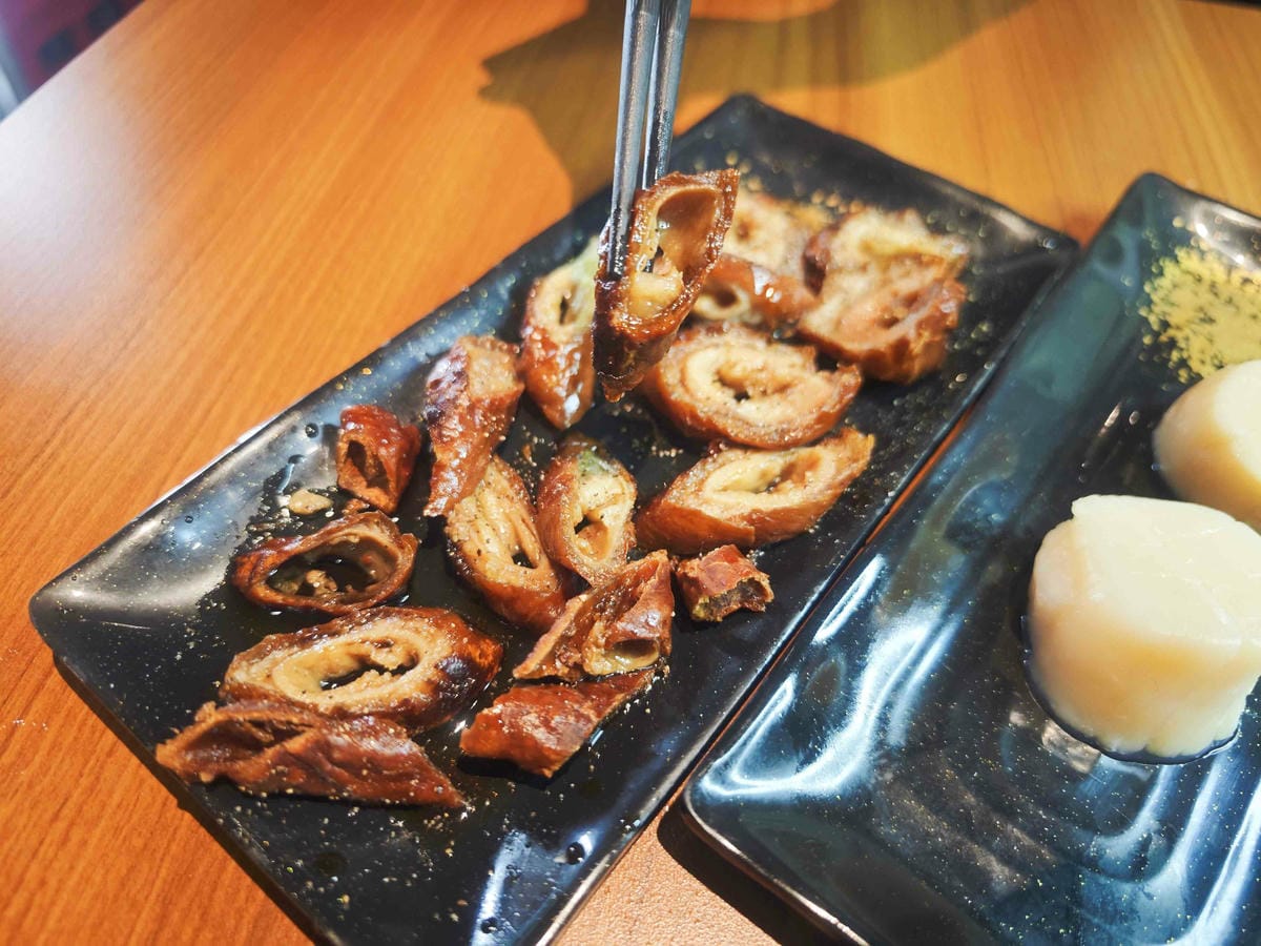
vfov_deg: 58.9
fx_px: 838
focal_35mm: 23
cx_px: 630
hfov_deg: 73.9
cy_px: 473
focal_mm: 8.72
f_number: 2
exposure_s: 1/120
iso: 1000
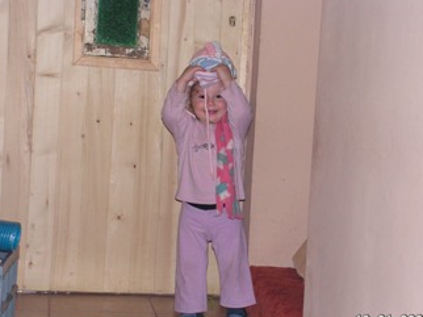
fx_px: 1160
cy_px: 175
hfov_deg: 20.7
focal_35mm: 95
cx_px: 228
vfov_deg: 15.5
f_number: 3.3
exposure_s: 1/80
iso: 200
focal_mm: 13.9
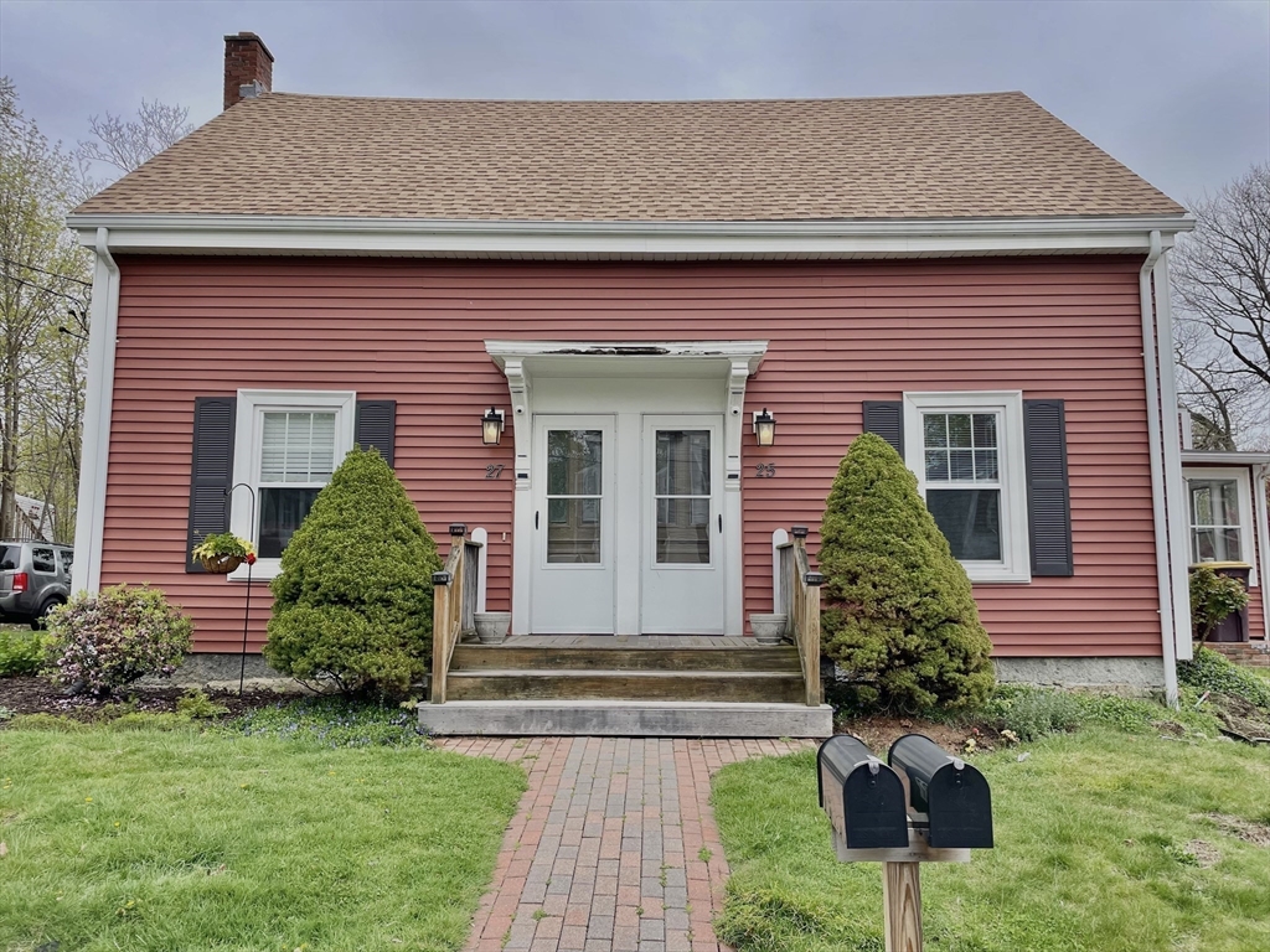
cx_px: 635
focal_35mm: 26
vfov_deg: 53.1
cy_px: 476
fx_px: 954
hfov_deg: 67.3
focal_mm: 4.2
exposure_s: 1/1511
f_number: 1.6
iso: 32
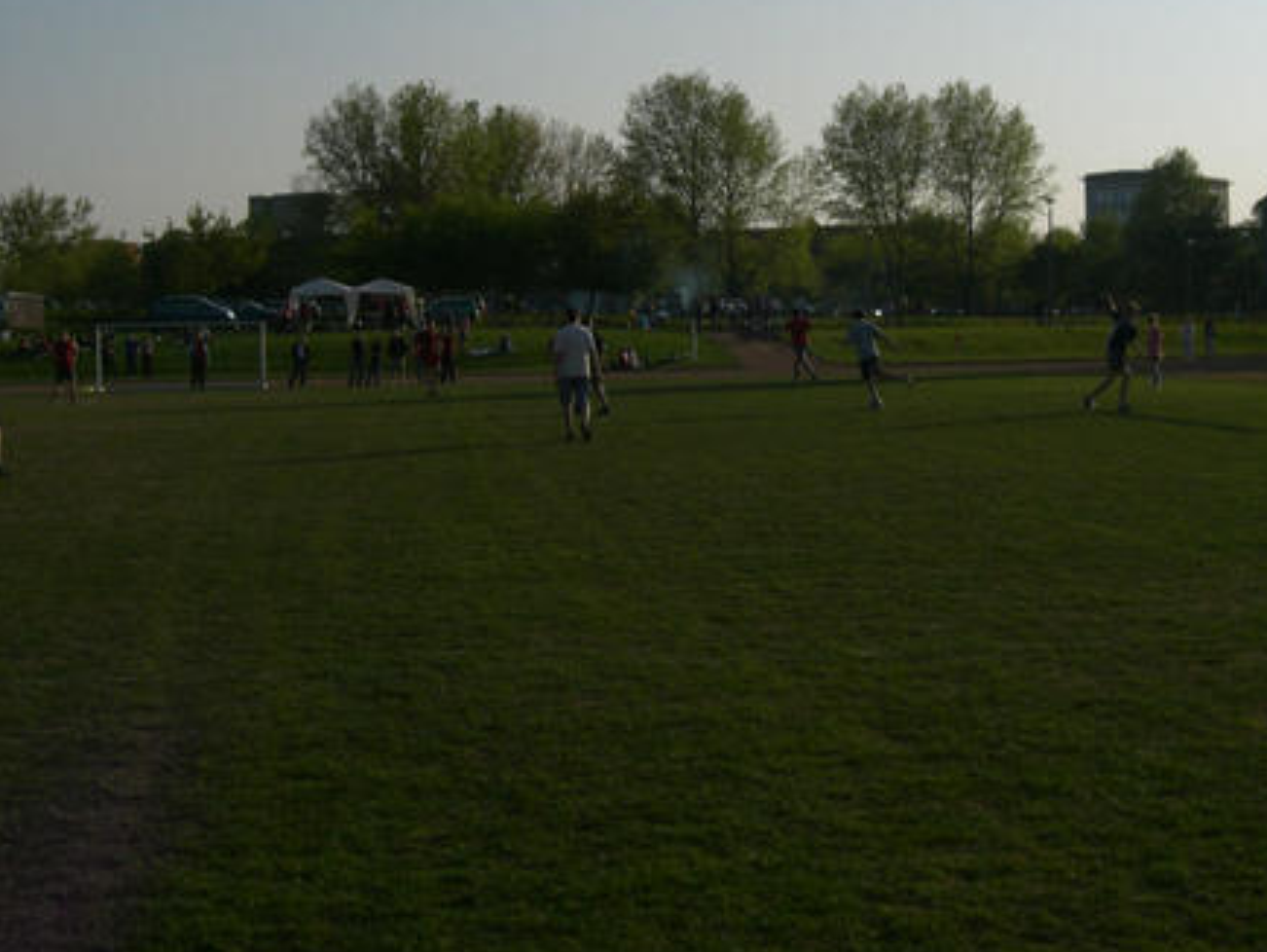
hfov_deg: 34.2
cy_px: 263
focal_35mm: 56
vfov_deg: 25.9
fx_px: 2051
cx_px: 744
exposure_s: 1/1250
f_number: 4.4
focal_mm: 6.3
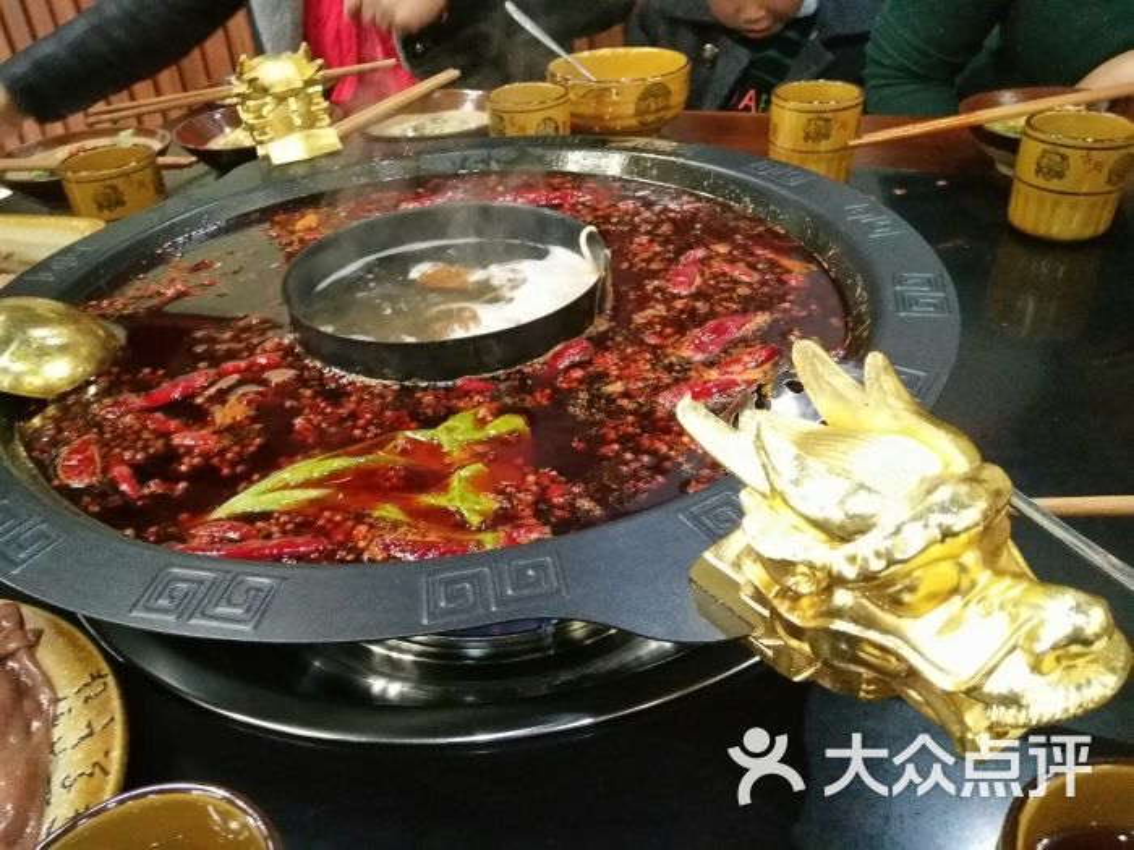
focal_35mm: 21
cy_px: 425
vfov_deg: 63.4
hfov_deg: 79.0
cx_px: 567
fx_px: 688
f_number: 2.2
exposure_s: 1/33.3
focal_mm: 3.66
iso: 820
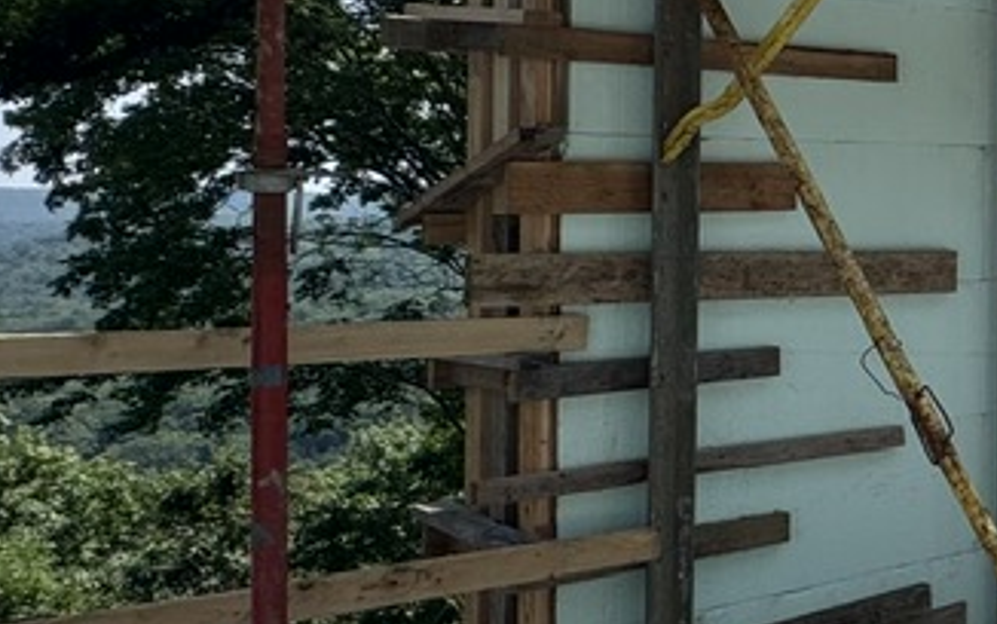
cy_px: 187
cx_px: 1606
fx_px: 1604
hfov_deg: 24.3
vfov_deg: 21.9
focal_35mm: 59
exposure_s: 1/1927
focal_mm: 2.22
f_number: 2.2
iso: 40
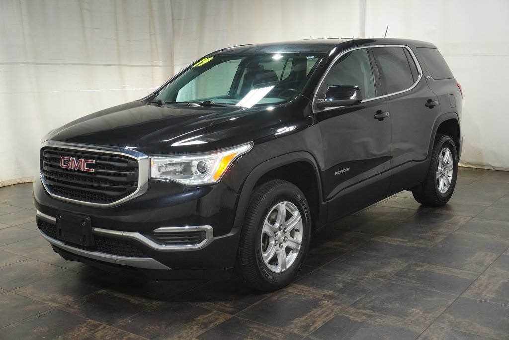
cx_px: 254
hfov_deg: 46.4
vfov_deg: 31.9
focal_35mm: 42
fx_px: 594
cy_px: 170
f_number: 10
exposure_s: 1/50
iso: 2500
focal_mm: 28
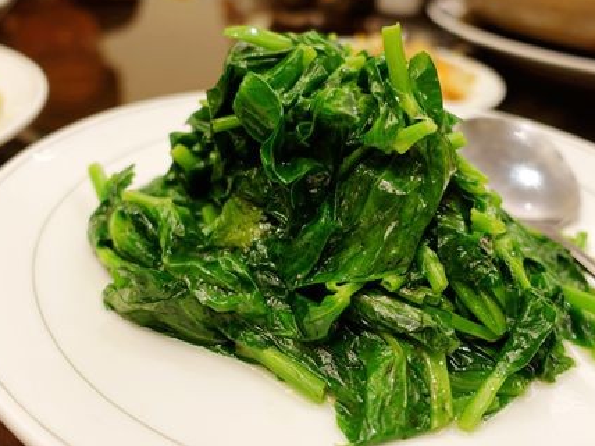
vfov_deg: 40.6
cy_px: 192
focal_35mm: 35
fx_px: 602
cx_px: 325
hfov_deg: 52.5
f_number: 1.8
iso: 200
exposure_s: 1/30
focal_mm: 8.8
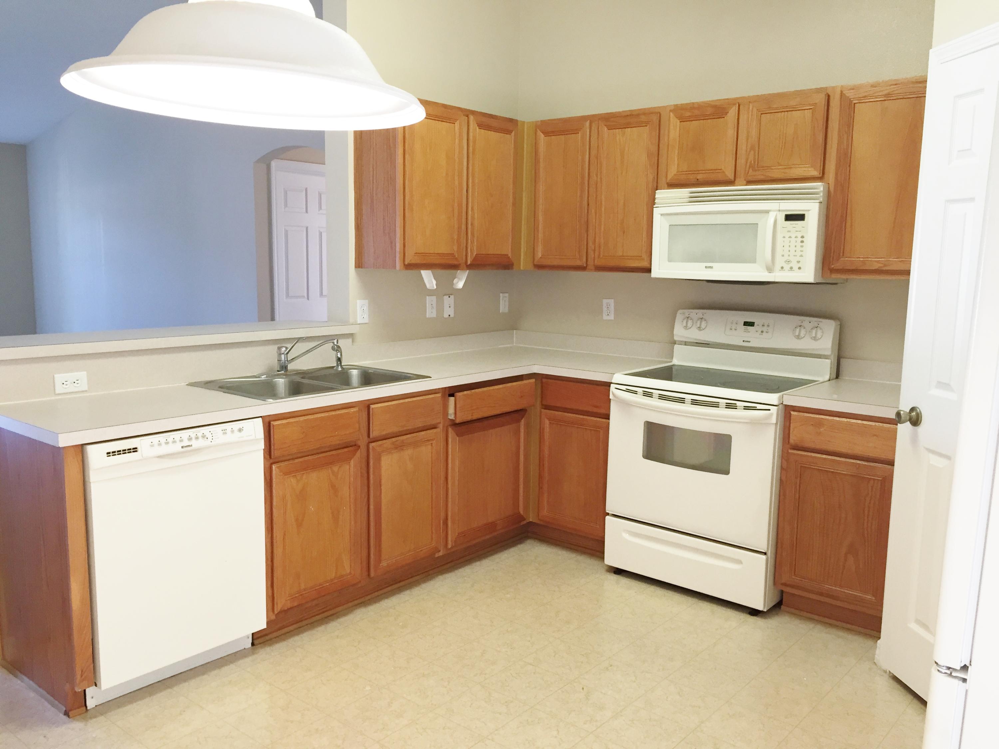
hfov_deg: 61.7
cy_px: 374
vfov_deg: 48.2
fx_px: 837
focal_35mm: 29
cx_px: 500
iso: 100
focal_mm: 4.15
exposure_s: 1/30
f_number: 2.2
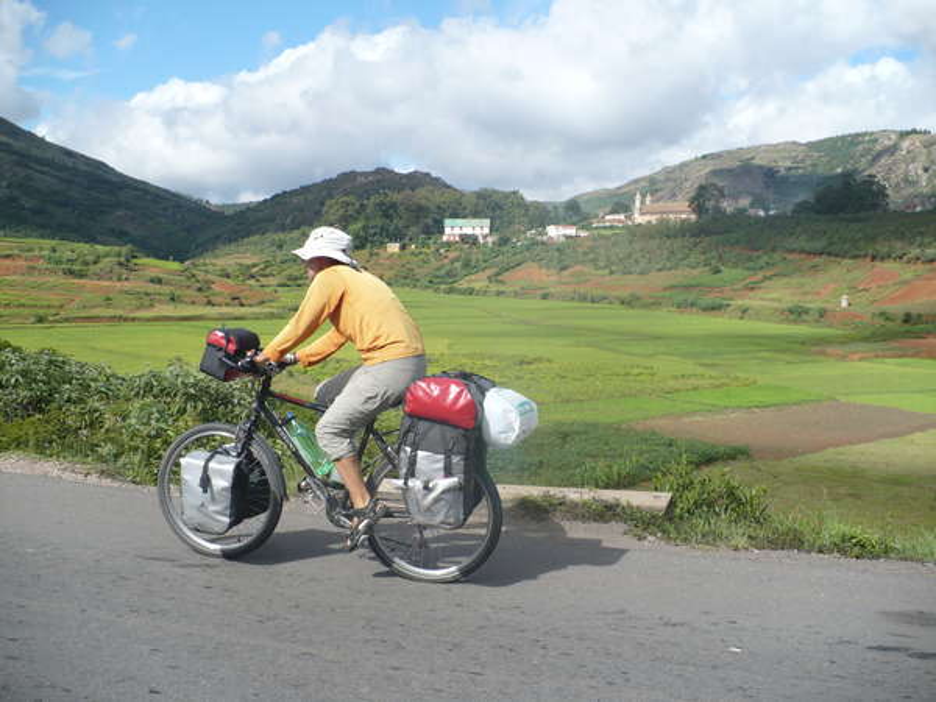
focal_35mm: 37
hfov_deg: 50.1
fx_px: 1000
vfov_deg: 38.7
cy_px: 351
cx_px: 468
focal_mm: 6.1
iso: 100
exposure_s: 1/1300
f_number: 2.8
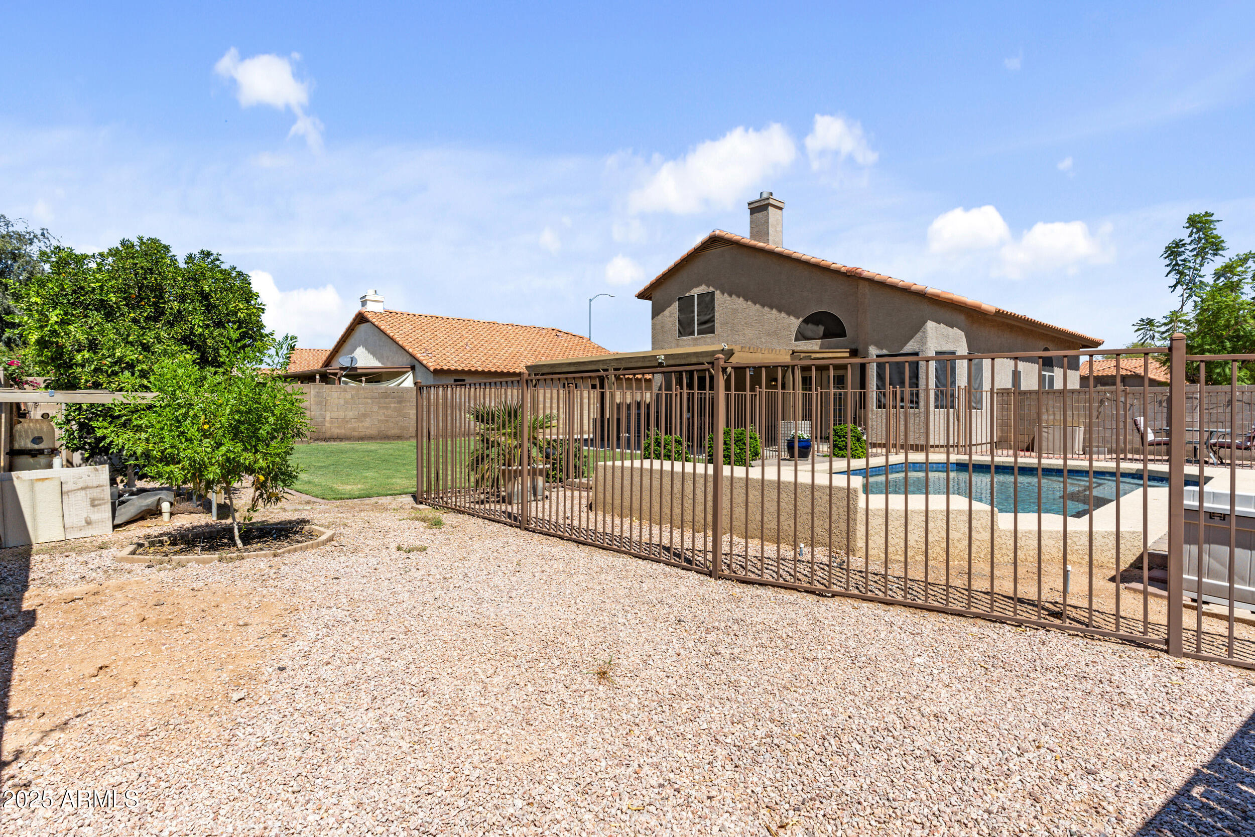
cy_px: 418
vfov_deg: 67.4
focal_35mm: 18
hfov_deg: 90.0
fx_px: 627
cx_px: 628
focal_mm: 18
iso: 250
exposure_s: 1/640
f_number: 9
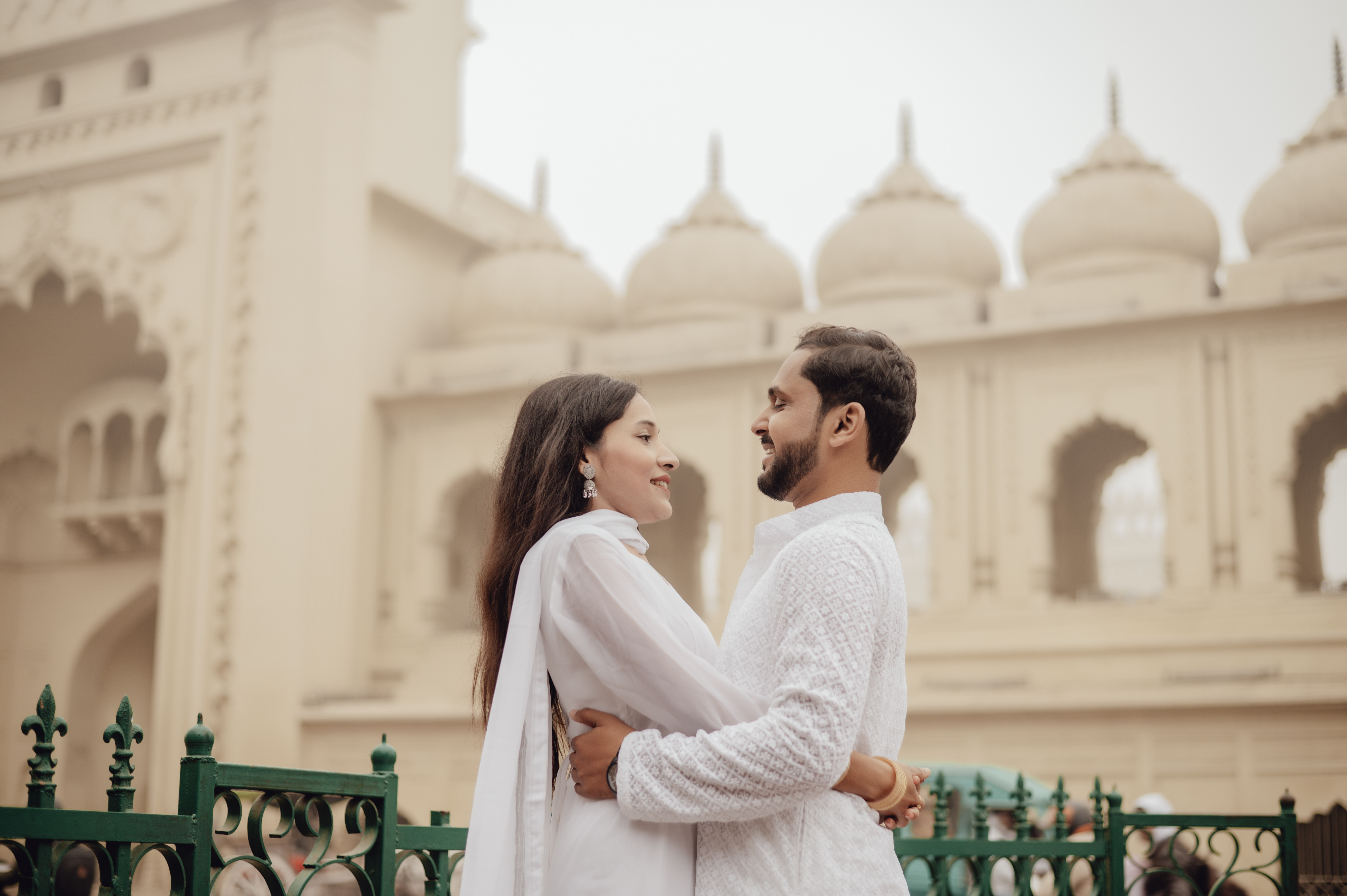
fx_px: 1870
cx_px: 674
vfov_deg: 27.0
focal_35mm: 50
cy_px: 448
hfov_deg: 39.6
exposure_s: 1/250
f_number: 2.2
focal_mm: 50
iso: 100
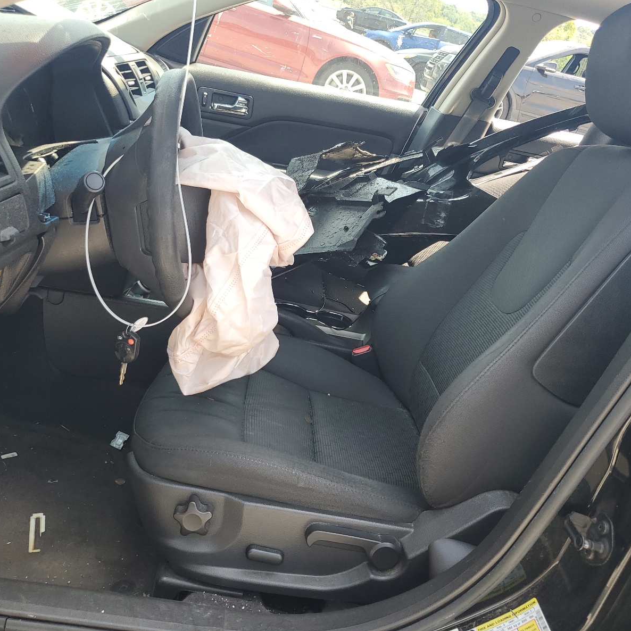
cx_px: 327
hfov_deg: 52.5
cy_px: 318
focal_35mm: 31
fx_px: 639
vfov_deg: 52.5
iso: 50
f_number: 1.5
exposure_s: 1/286
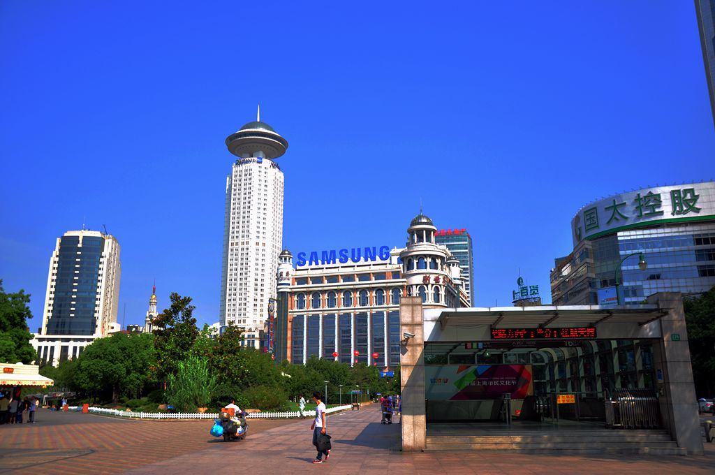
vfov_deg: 41.6
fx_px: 625
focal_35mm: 32
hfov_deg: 59.6
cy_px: 238
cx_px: 358
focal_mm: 21
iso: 200
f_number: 8
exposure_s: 1/800
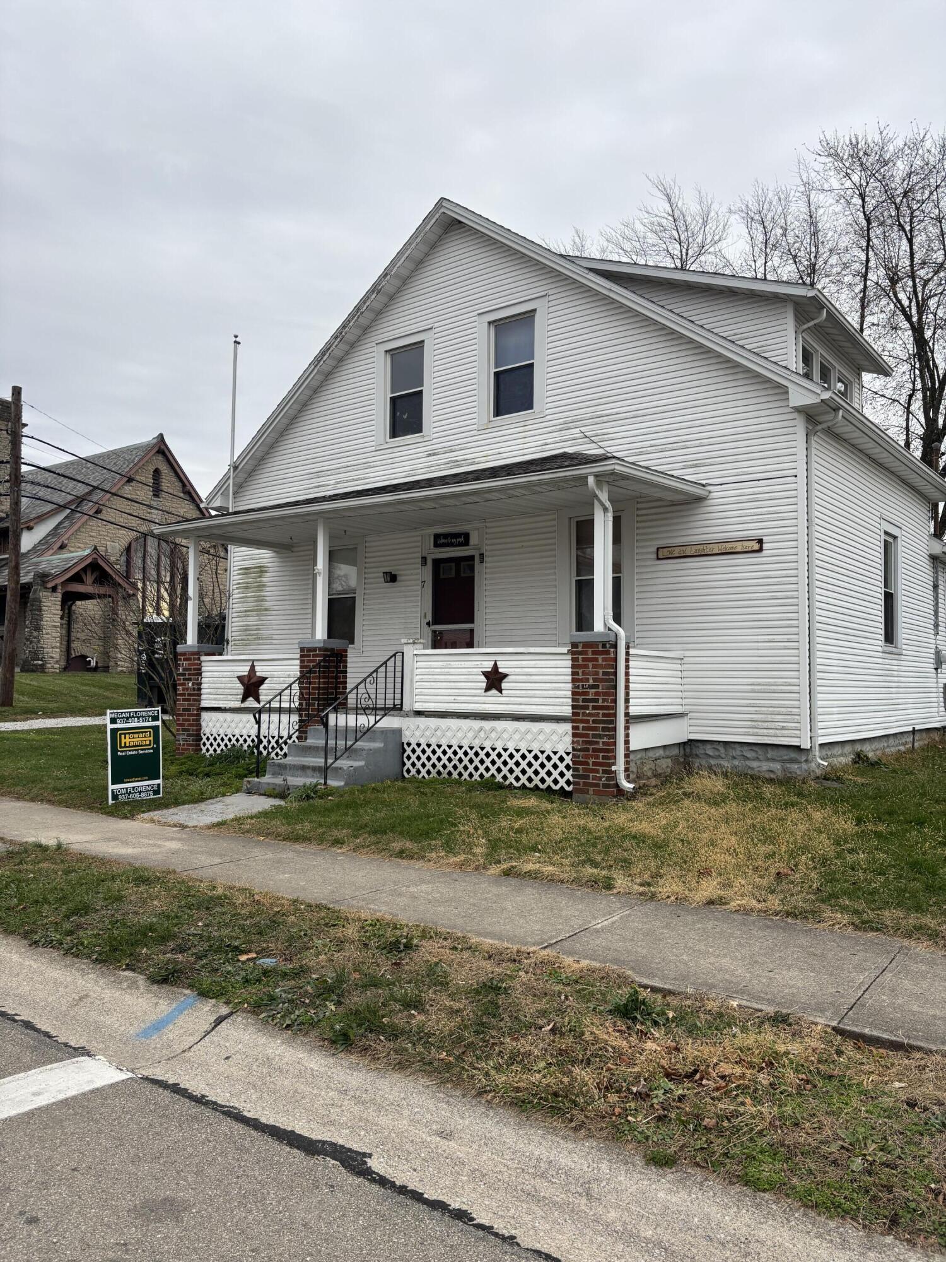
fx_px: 947
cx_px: 473
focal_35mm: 26
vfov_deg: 67.3
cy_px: 631
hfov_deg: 53.1
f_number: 1.6
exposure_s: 1/769
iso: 50
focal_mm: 5.96
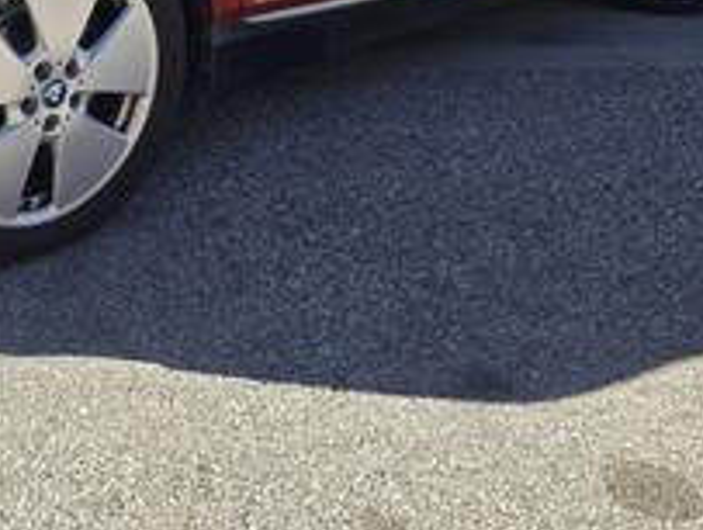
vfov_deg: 23.4
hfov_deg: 32.5
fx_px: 1160
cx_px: 114
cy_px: -114
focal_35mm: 57
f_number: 1.7
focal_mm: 6.3
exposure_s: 1/389
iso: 12
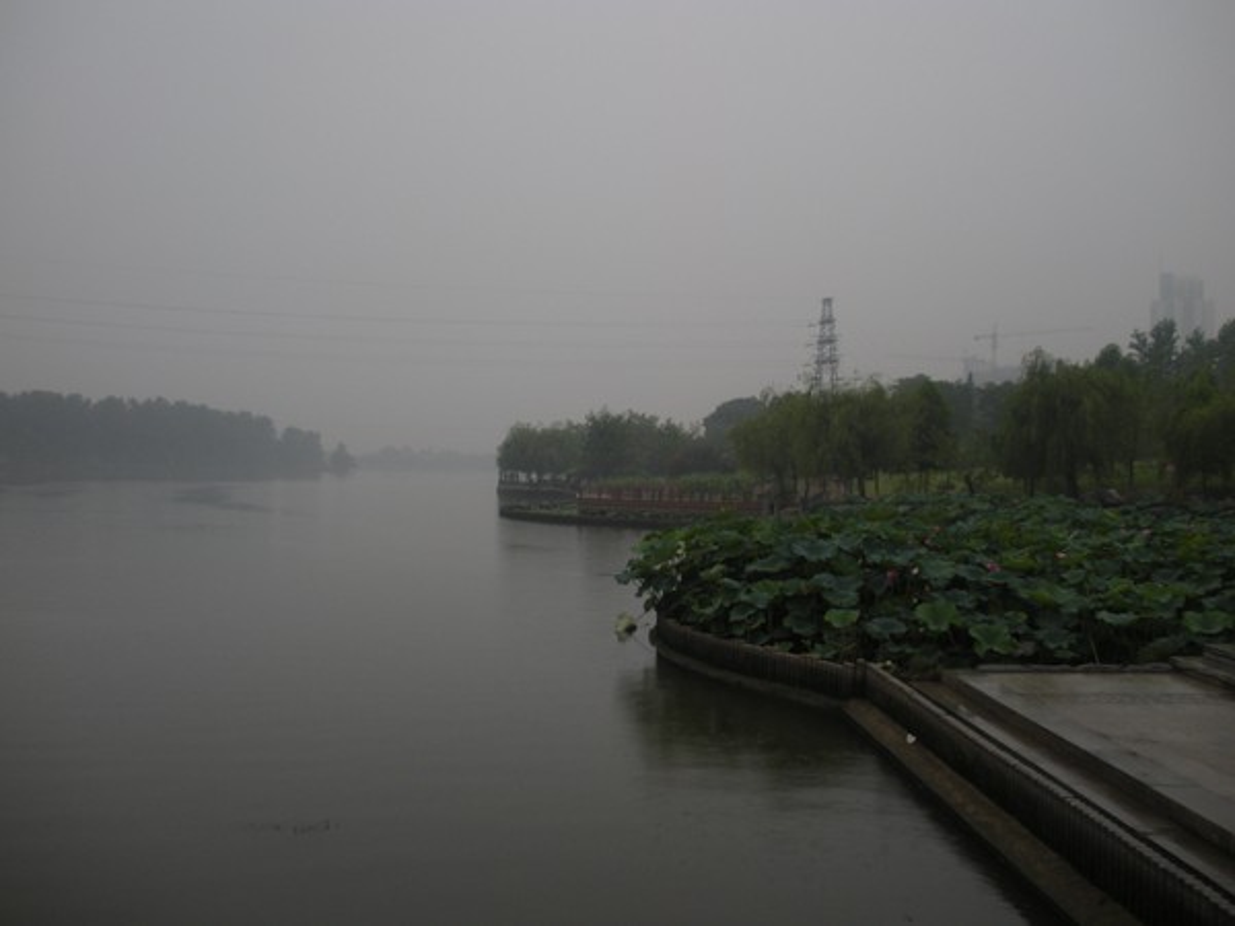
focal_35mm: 36
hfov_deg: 51.4
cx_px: 618
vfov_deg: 39.7
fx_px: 1284
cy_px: 463
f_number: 3.5
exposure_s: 1/280
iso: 64
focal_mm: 6.3
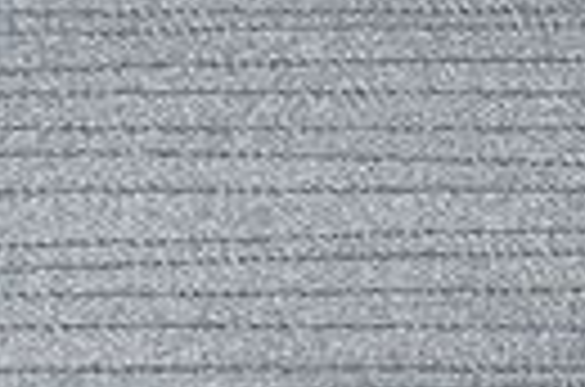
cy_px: 652
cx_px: 1026
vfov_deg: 4.8
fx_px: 4555
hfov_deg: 7.2
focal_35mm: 281
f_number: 5.6
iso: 2500
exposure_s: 1/125
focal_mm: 38
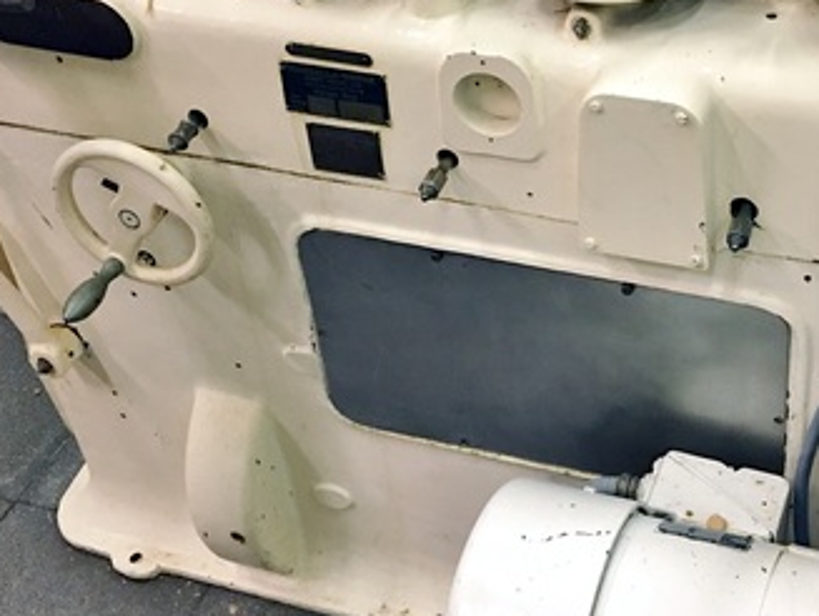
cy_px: 287
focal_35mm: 62
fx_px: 1469
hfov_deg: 30.9
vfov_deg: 23.7
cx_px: 546
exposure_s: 1/10
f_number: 2.2
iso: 100
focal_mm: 4.15
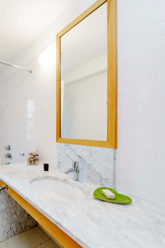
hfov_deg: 57.6
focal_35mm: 19
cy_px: 127
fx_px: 131
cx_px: 24
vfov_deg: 86.9
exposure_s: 1/3
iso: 400
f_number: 10
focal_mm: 12
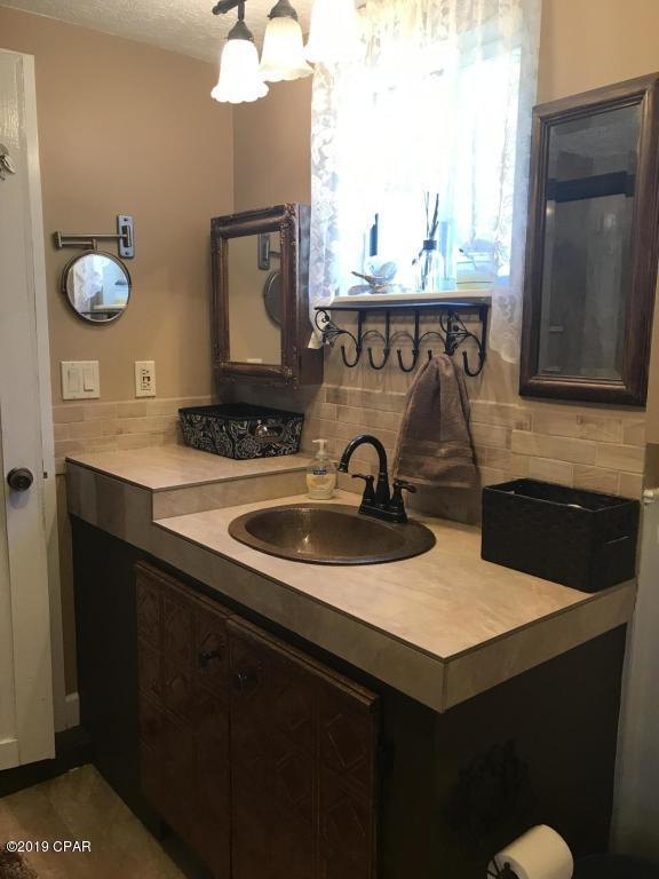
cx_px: 330
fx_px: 711
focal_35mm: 28
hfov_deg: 49.7
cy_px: 440
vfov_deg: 63.4
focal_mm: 3.99
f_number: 1.8
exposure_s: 1/24
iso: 32
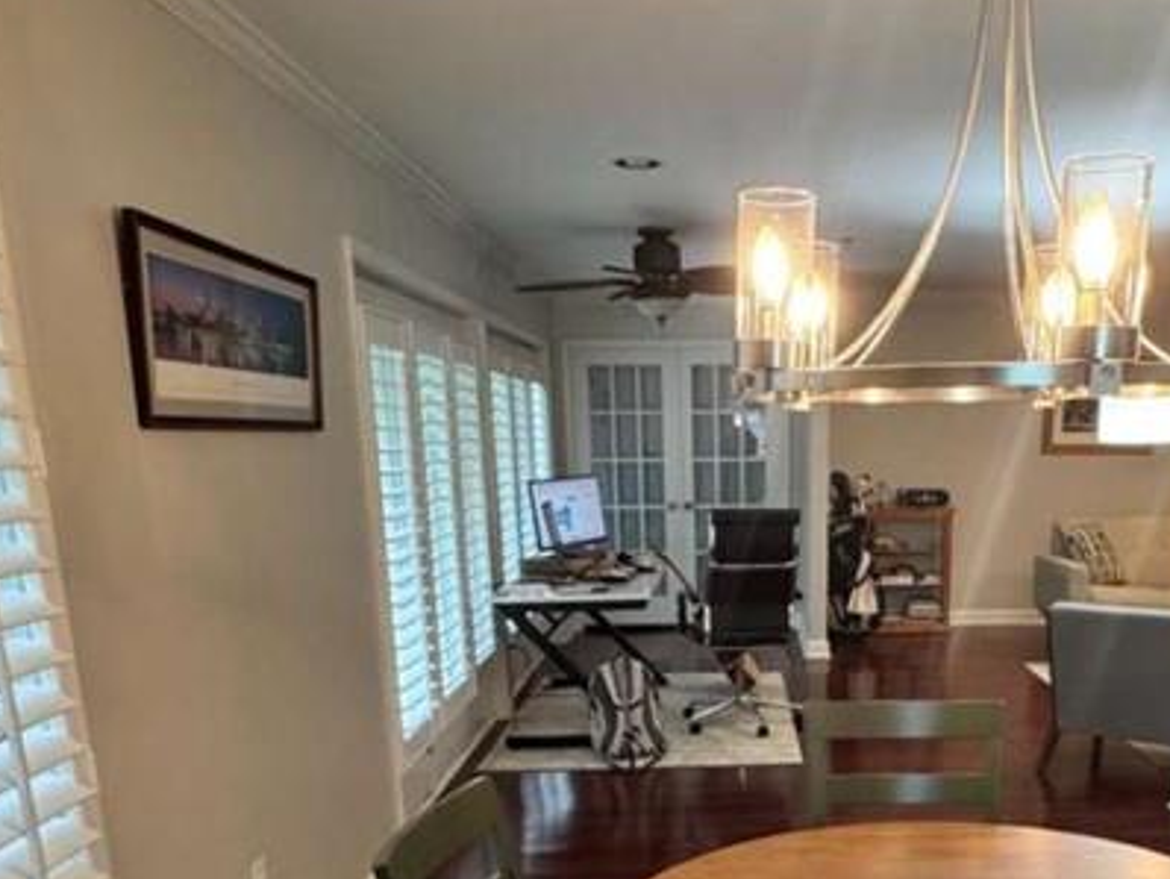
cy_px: 767
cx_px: 779
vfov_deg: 37.5
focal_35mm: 36
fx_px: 1218
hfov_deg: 50.4
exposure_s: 1/60
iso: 250
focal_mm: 2.22
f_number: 2.2
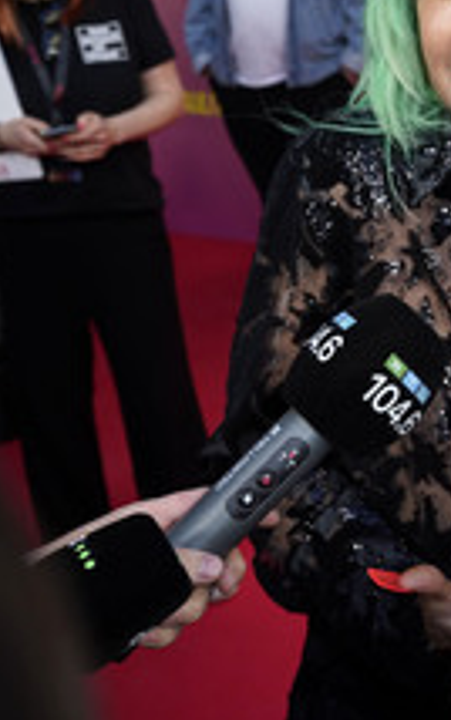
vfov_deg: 33.6
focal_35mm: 60
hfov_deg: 18.6
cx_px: 719
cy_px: 219
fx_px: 1178
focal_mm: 28
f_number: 5.6
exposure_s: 1/160
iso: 320
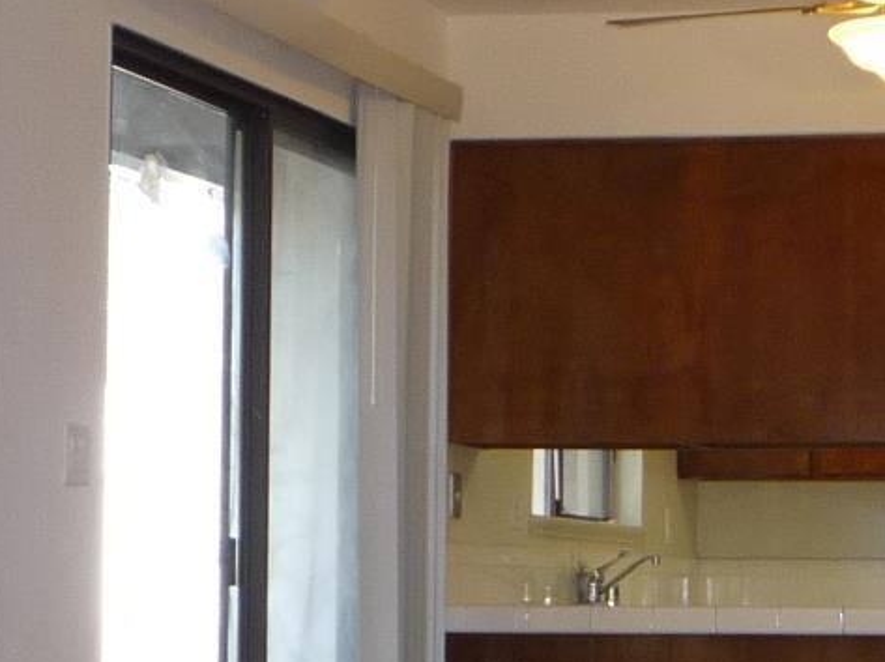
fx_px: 3321
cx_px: 917
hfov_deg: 14.9
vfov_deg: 11.4
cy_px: 524
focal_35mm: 130
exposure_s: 1/30
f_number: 3.3
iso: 125
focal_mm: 5.2
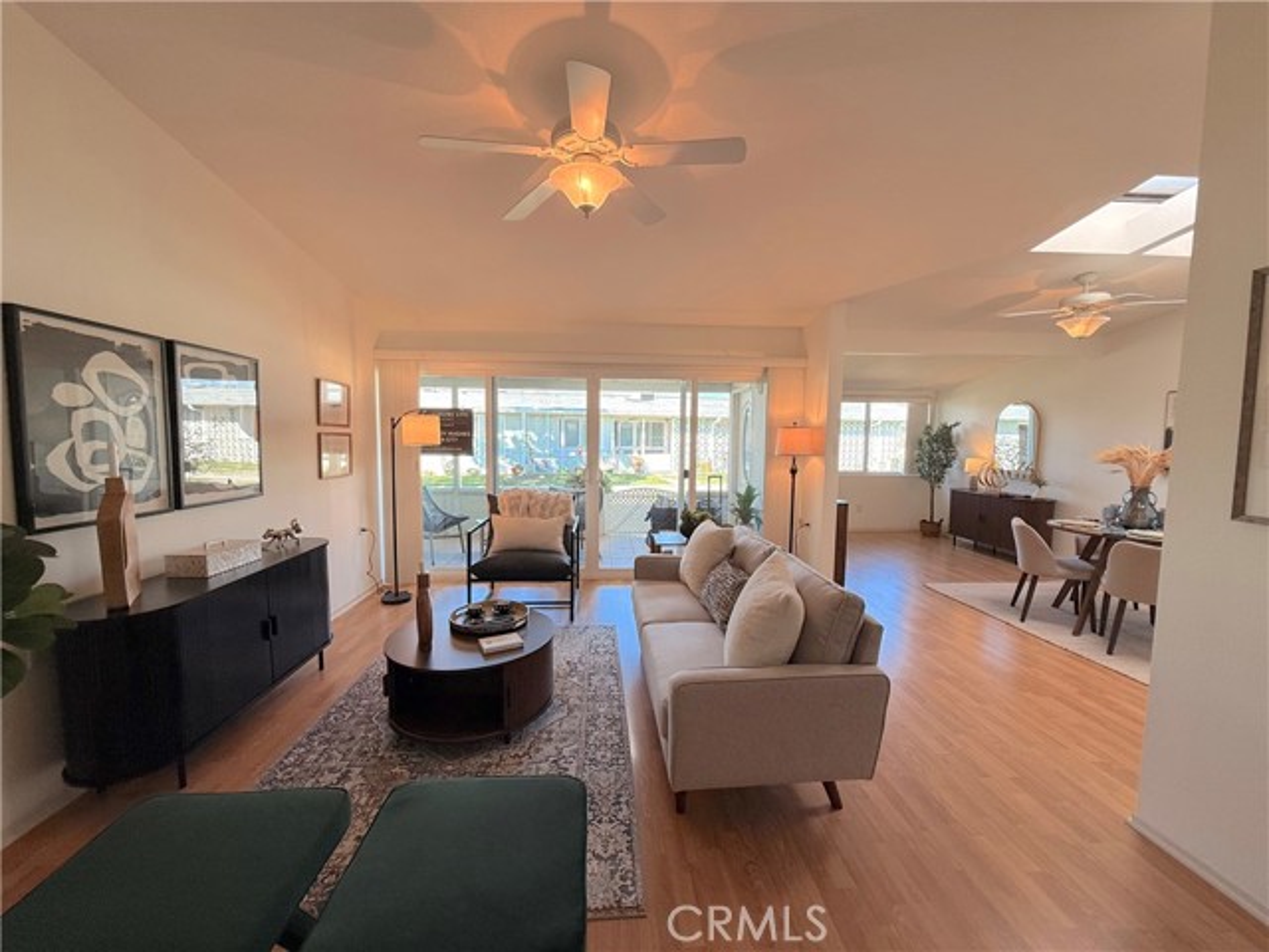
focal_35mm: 14
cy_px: 476
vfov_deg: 85.7
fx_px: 513
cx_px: 634
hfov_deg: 102.1
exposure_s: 1/121
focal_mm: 2.22
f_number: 2.2
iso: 64
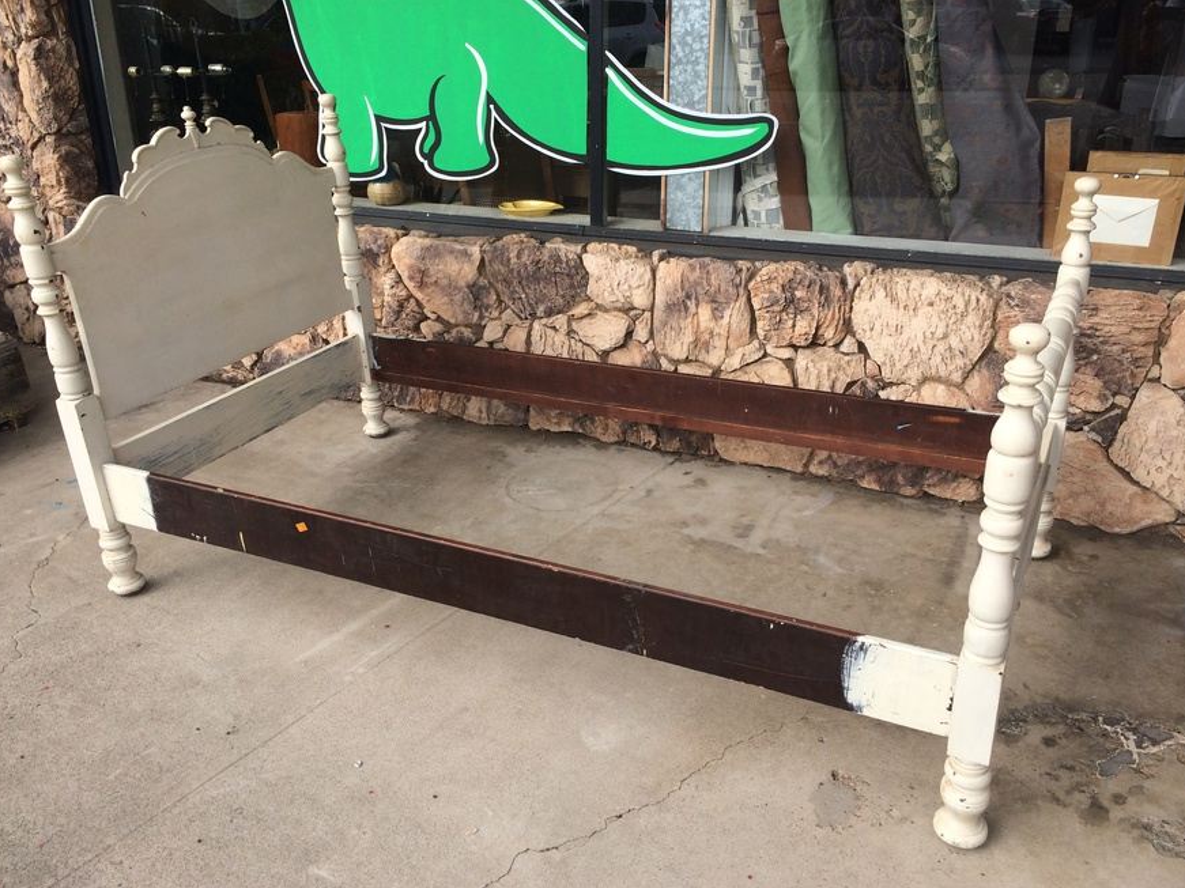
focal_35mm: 31
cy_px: 458
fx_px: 1061
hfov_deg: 58.3
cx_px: 577
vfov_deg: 45.4
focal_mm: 4.12
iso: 32
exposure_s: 1/1053
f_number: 2.2
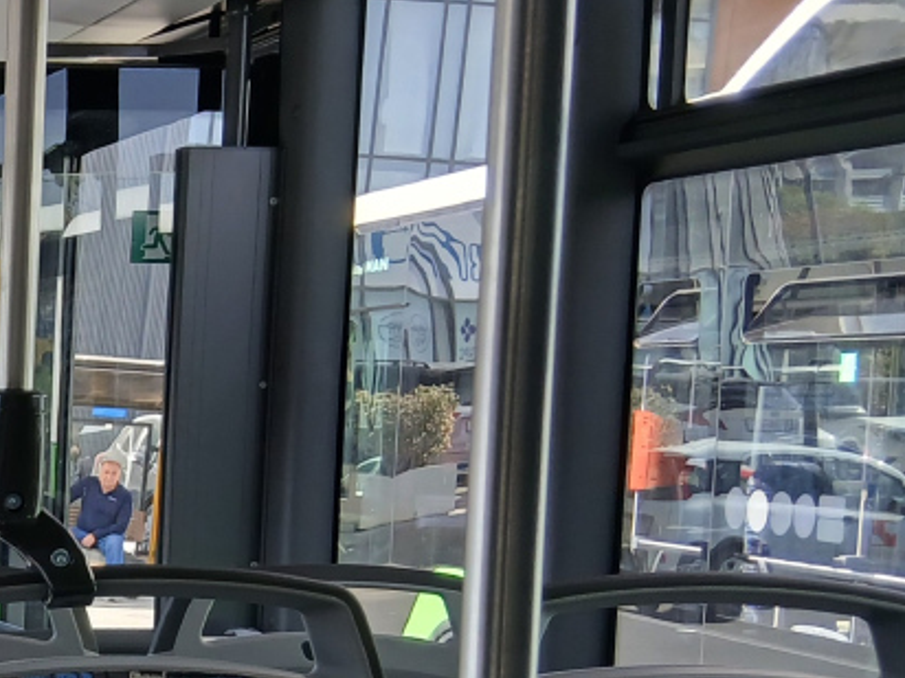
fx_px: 2144
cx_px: -510
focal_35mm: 82
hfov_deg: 20.0
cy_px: 607
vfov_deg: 17.7
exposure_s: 1/100
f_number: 1.8
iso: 40
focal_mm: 3.98
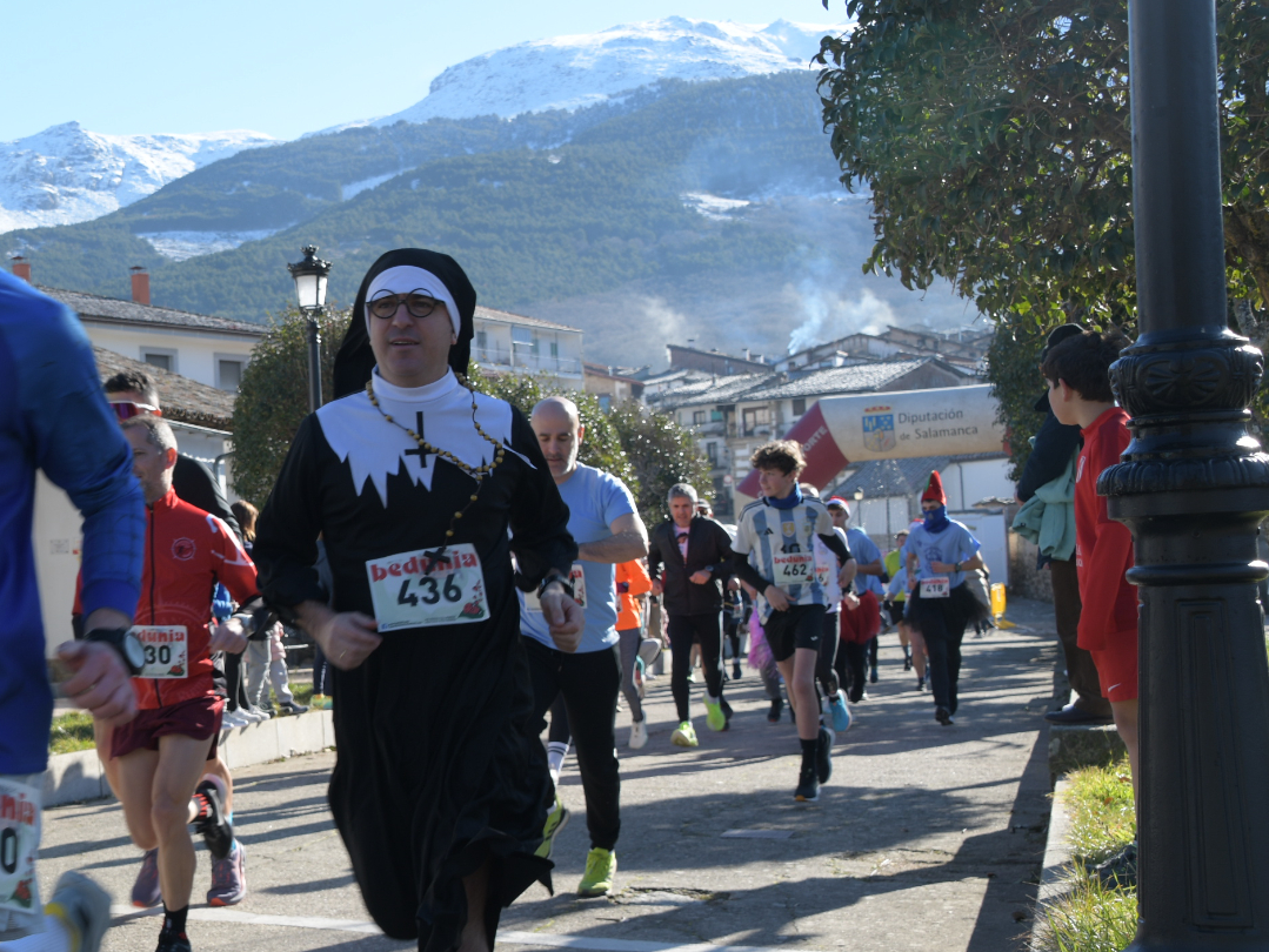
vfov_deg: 25.7
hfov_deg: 33.2
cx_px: 341
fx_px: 2090
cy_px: 534
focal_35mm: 57
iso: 100
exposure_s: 1/200
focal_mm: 27
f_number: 5.6
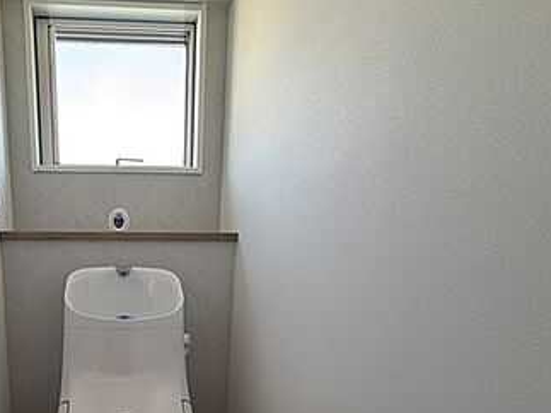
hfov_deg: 63.3
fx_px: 414
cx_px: 136
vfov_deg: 48.7
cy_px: 352
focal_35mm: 26
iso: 160
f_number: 2.2
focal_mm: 2.22
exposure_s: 1/121
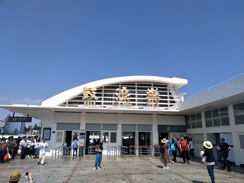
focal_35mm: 26
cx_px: 122
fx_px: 183
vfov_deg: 53.1
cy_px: 92
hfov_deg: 67.3
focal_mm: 3.88
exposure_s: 1/2519
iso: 50
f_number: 2
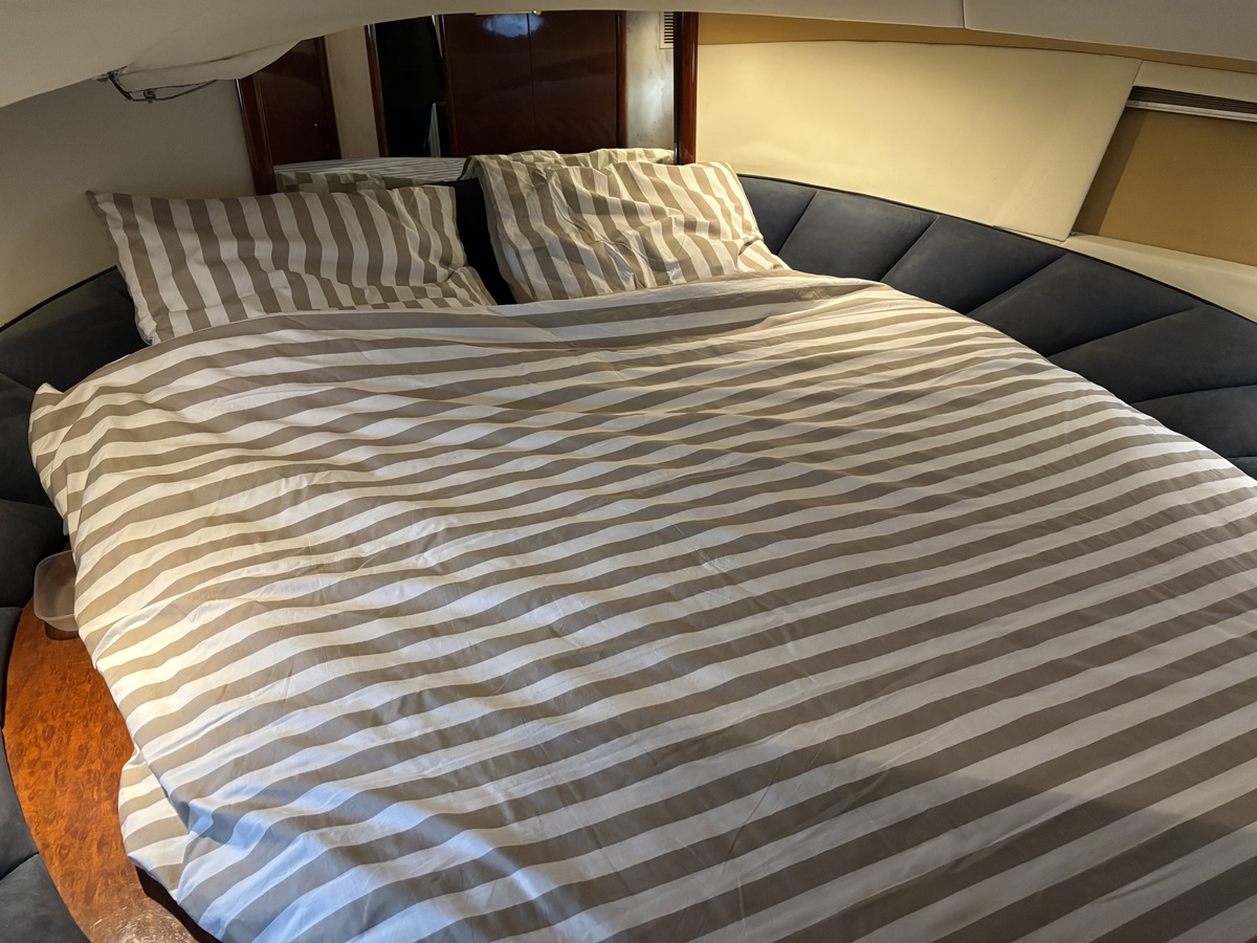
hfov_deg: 67.3
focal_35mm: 26
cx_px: 628
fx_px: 944
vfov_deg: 53.1
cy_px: 472
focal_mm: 5.96
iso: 500
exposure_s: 1/60
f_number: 1.6
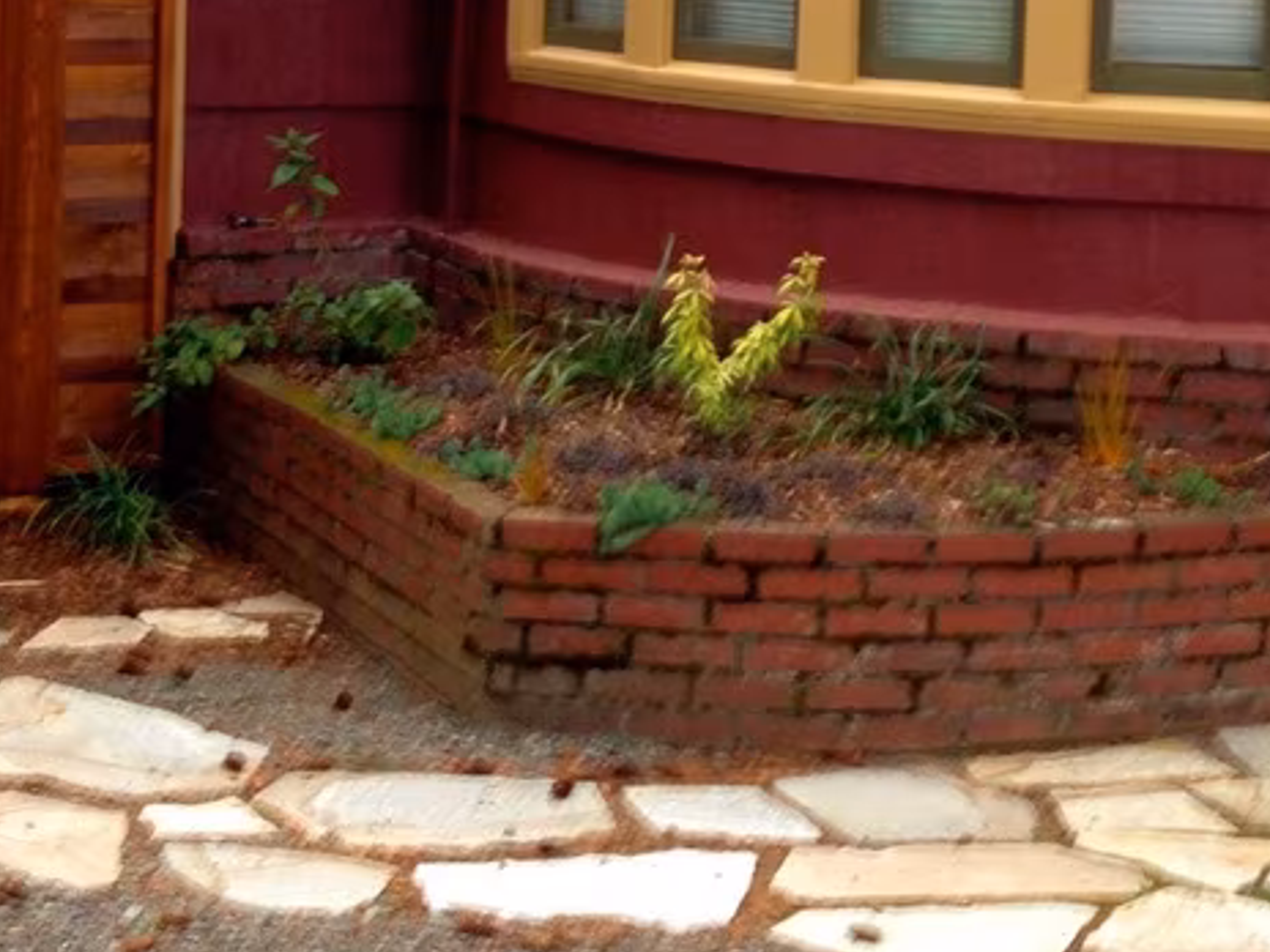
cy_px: 14
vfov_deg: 15.9
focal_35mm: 91
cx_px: 591
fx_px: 3339
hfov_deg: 21.5
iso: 80
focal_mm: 4.13
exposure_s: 1/20
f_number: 2.4
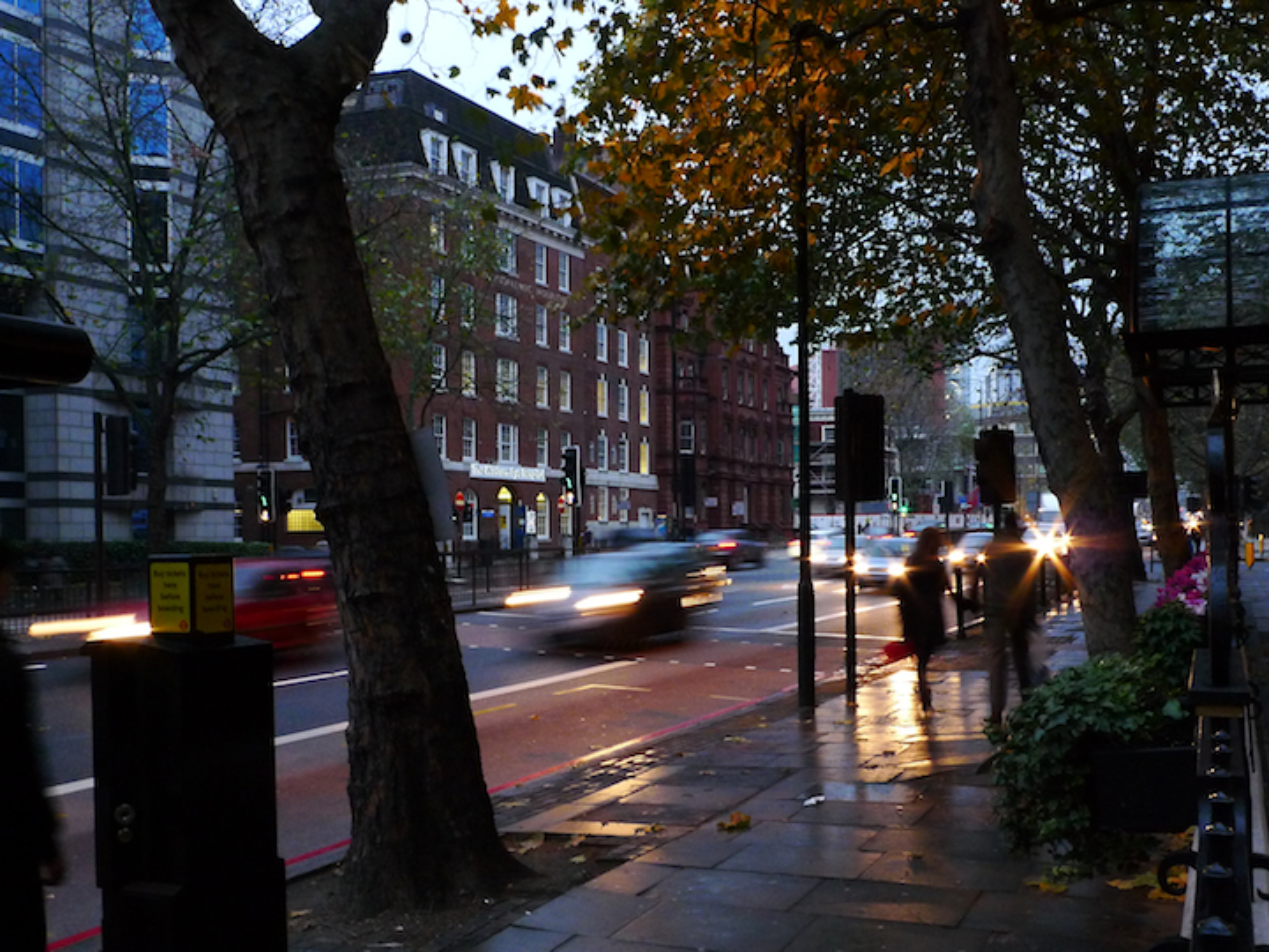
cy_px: 476
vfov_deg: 46.8
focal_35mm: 30
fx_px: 1100
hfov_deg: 60.0
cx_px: 634
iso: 400
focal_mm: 6.3
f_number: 8
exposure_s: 1/4
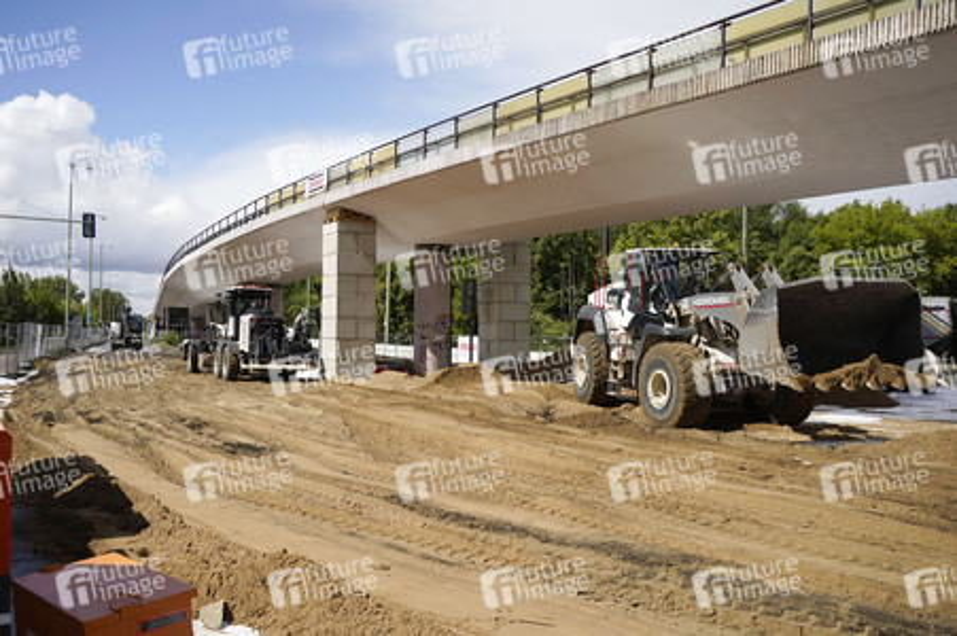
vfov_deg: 38.8
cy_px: 318
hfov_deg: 55.8
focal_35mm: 34
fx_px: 903
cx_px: 478
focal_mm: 34
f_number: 6.3
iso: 320
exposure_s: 1/2000
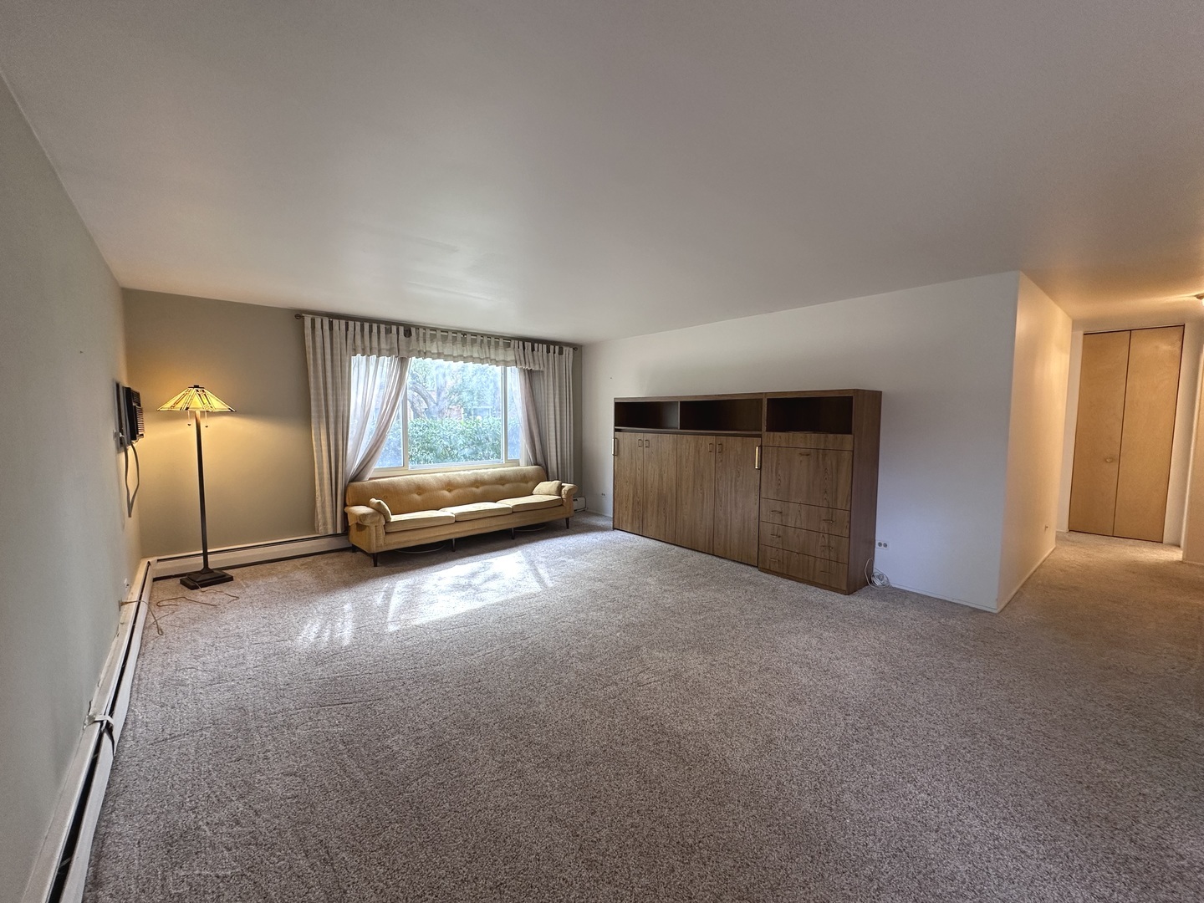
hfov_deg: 102.1
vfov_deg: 85.7
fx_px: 487
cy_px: 452
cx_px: 602
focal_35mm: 14
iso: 160
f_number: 2.2
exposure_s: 1/60
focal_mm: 2.22
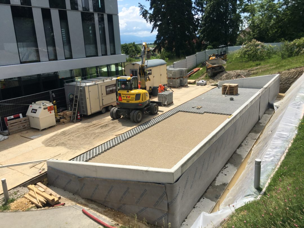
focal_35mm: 29
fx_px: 255
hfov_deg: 61.7
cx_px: 152
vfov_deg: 48.2
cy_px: 114
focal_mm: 4.15
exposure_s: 1/2137
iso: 25
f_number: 2.2
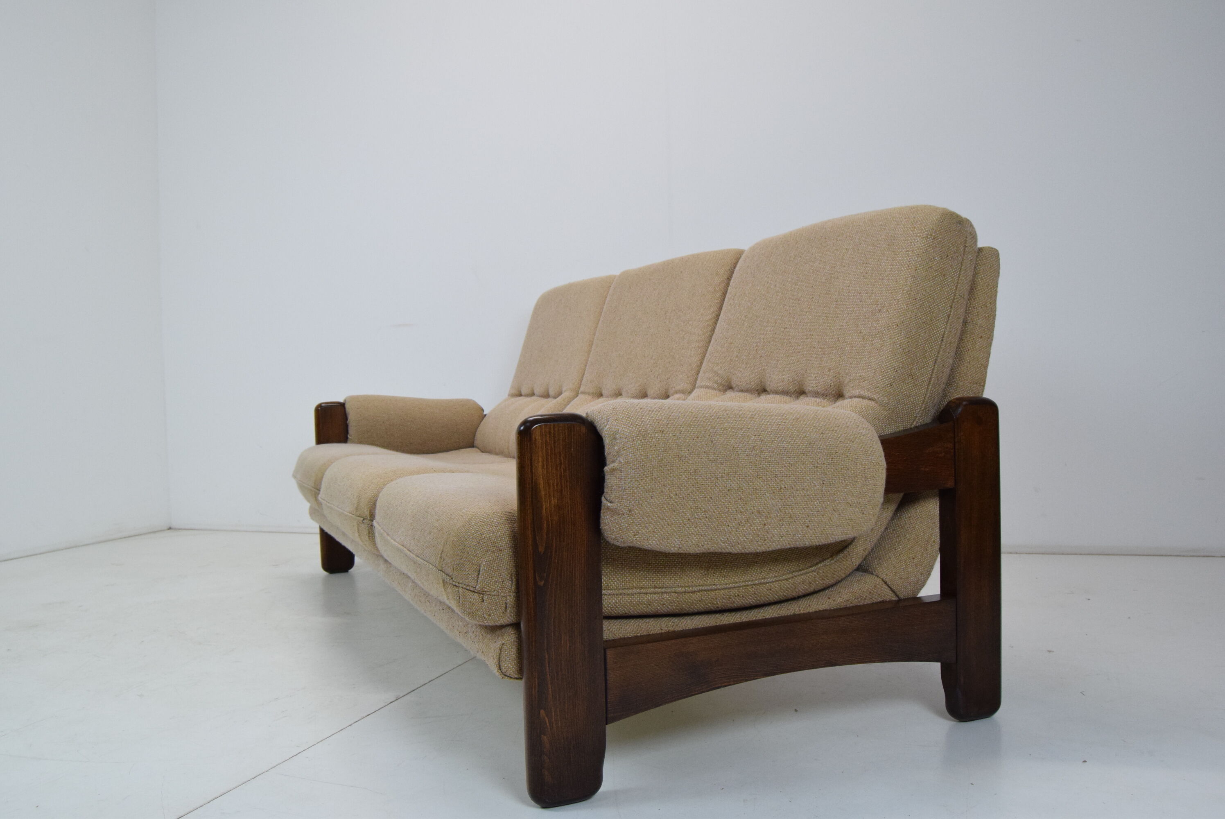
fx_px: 1022
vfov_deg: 43.7
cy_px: 410
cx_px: 612
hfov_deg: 61.9
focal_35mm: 30
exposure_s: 1/200
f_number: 7.1
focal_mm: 20
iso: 1600
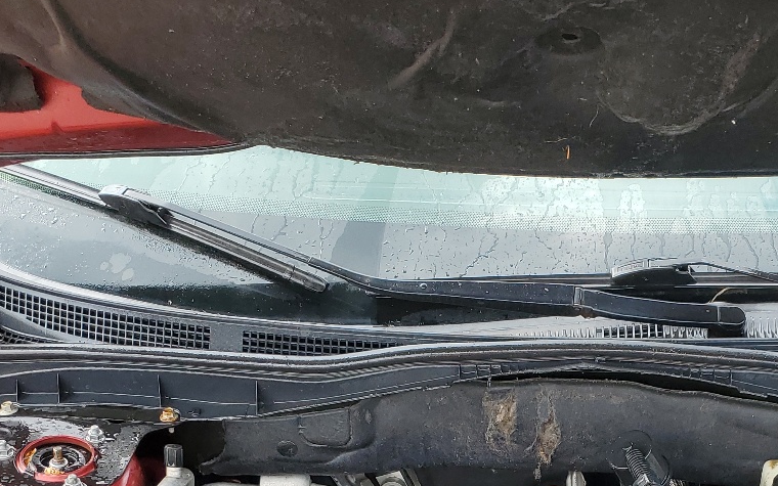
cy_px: 584
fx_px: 1230
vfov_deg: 20.9
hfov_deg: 34.3
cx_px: 590
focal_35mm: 58
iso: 50
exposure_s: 1/385
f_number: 1.5
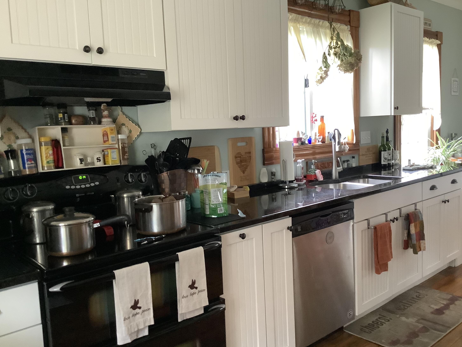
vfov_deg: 44.2
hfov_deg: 56.8
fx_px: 427
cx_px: 238
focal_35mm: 32
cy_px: 169
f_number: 2.4
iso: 320
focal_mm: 3.3
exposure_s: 1/30
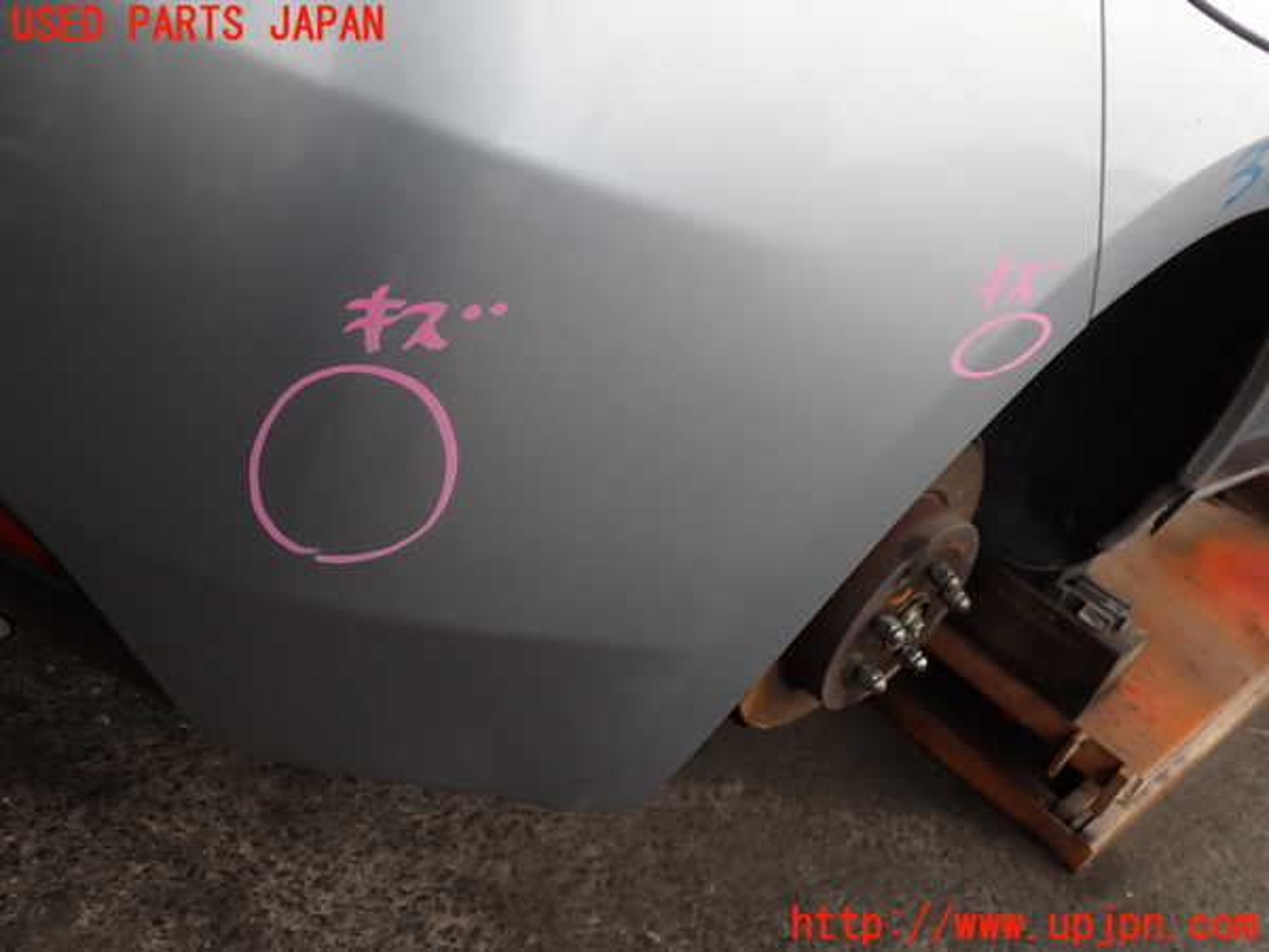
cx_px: 634
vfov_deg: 46.8
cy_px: 476
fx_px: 1100
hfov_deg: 60.0
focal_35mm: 30
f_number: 3.2
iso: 100
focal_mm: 5.4
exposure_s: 1/320
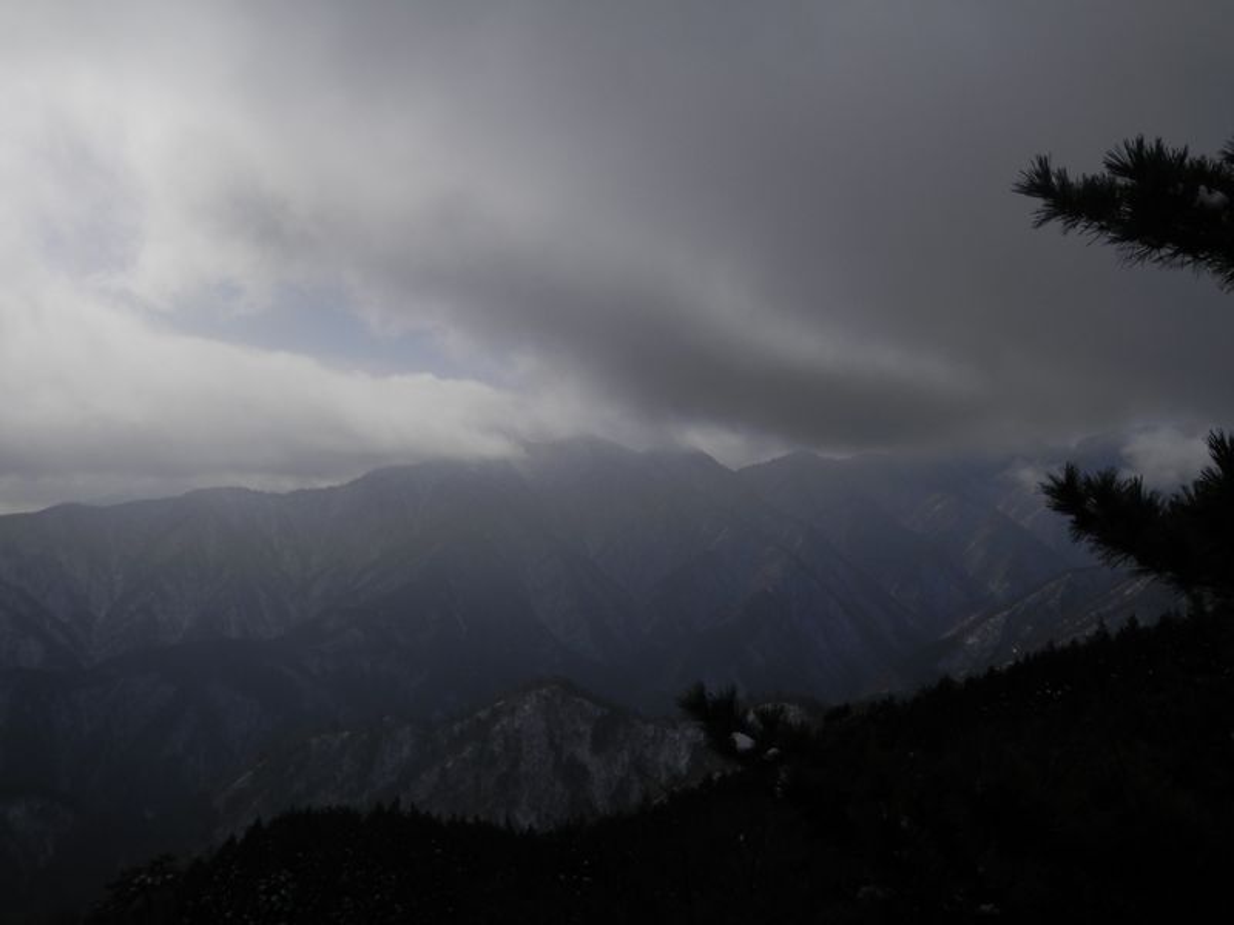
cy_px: 462
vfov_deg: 36.0
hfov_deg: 46.8
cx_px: 617
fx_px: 1426
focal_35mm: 40
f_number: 10.4
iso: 80
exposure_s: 1/500
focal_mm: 7.3
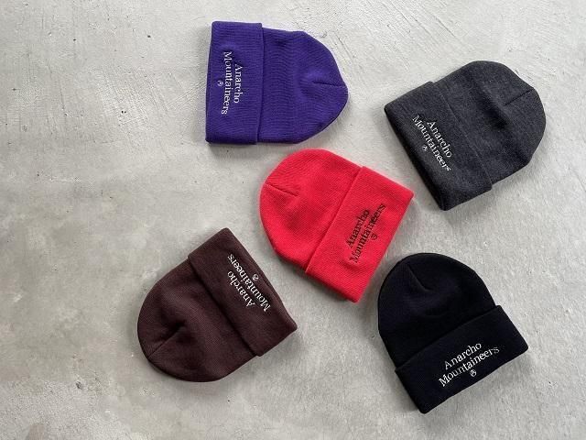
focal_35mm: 26
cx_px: 293
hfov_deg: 67.3
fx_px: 440
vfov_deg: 53.1
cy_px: 220
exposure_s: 1/121
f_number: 1.6
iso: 80
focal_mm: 4.2
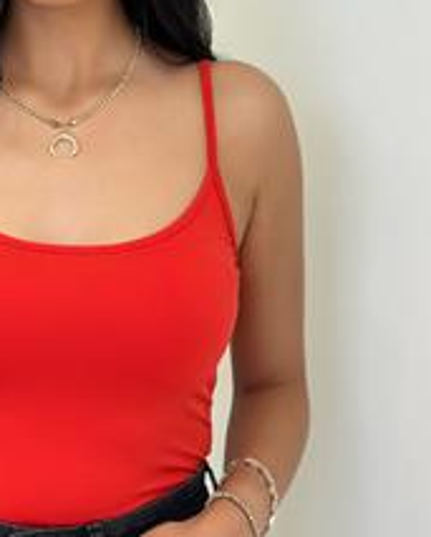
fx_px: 1862
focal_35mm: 117
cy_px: 284
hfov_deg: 13.1
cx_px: 55
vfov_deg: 16.4
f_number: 1.78
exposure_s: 1/223
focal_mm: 6.86
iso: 80
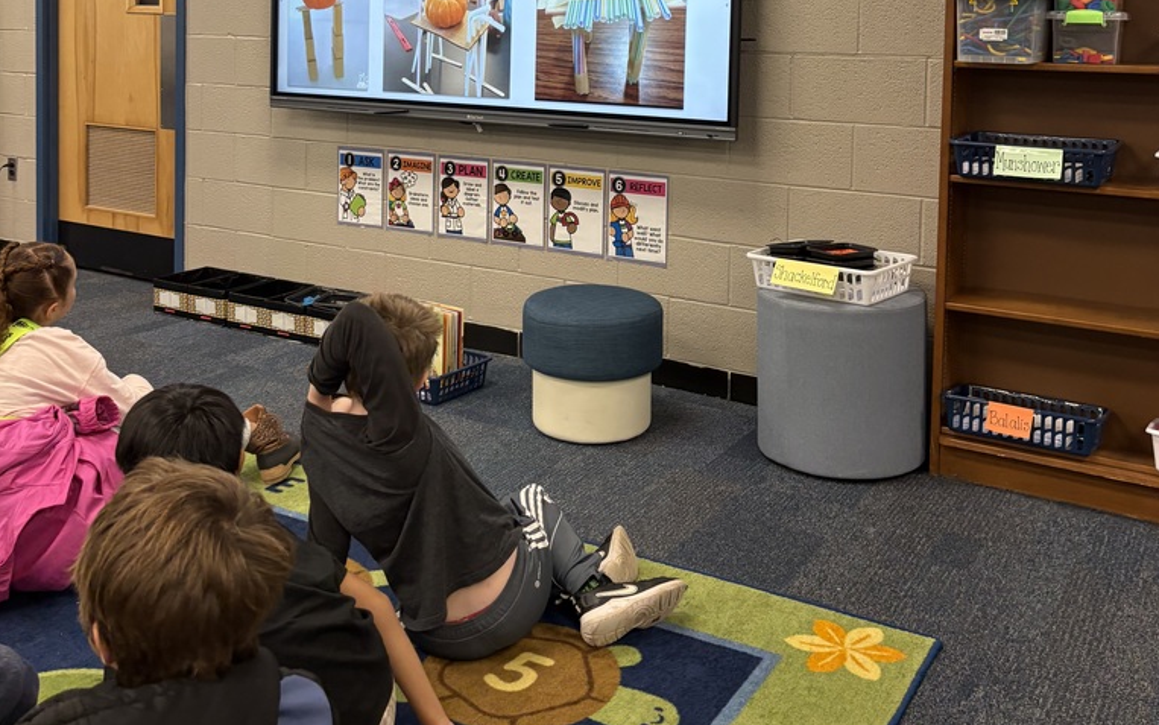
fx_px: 1169
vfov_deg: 33.0
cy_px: 97
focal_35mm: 37
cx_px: 580
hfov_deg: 52.7
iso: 125
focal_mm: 5.96
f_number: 1.6
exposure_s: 1/120
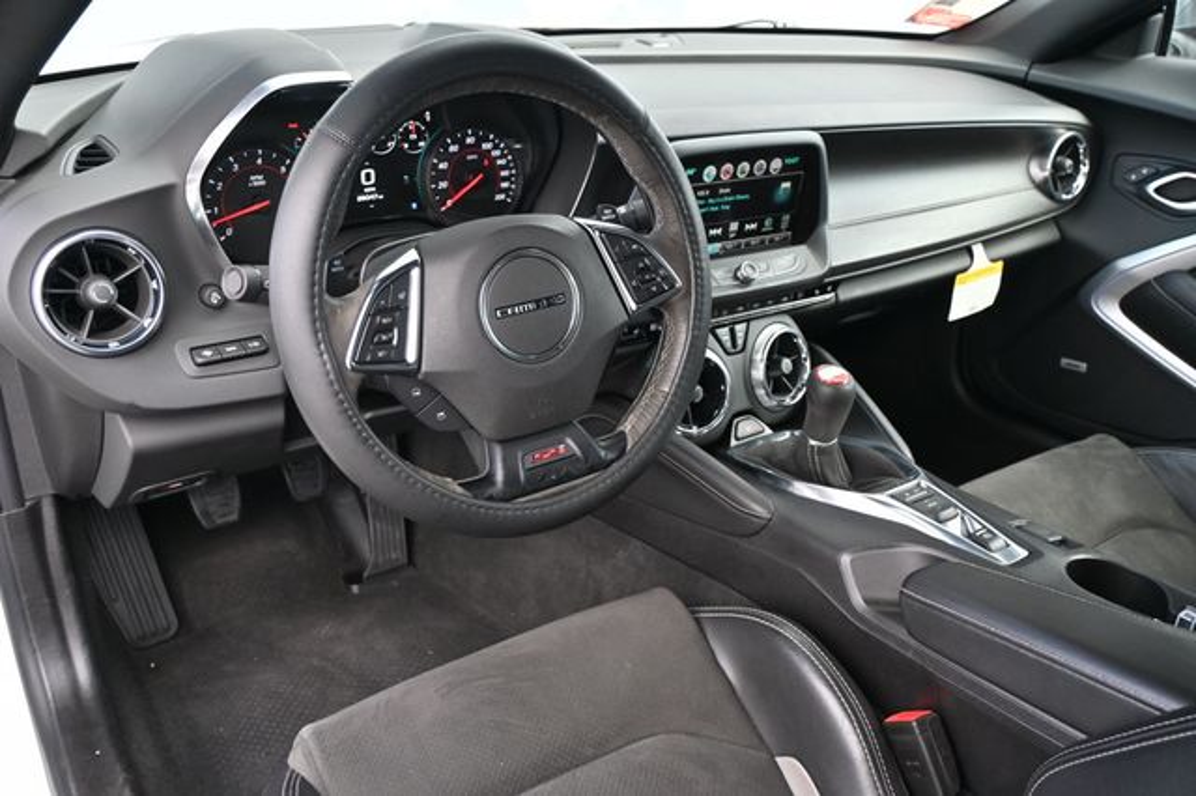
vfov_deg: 41.7
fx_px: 1046
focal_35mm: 32
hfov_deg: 59.5
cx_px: 598
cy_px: 398
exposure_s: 1/160
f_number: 4
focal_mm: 21
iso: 400
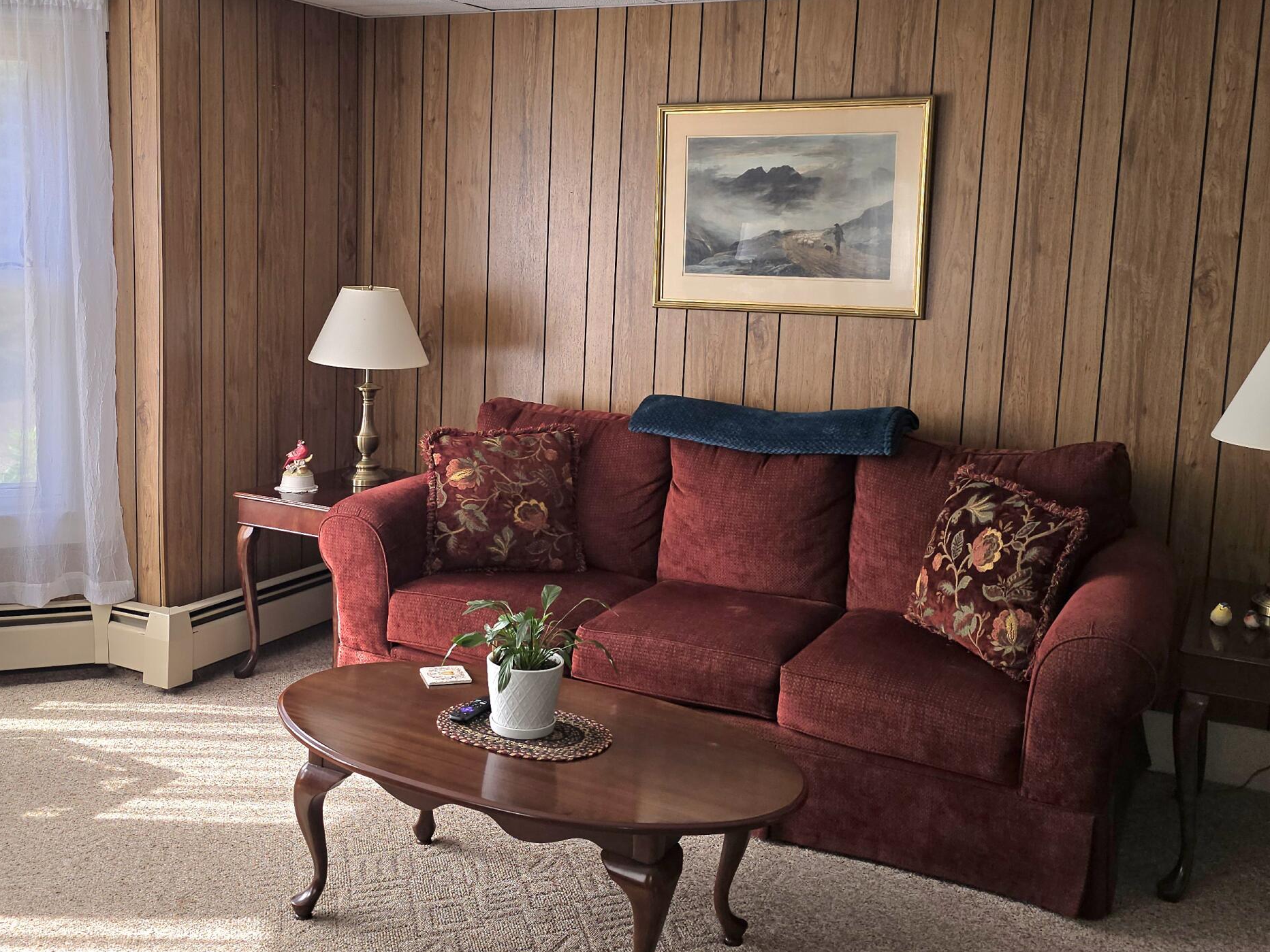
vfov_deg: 38.6
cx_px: 560
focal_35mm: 37
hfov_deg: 50.0
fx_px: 1358
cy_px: 404
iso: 16
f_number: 1.7
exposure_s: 1/120
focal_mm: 6.3
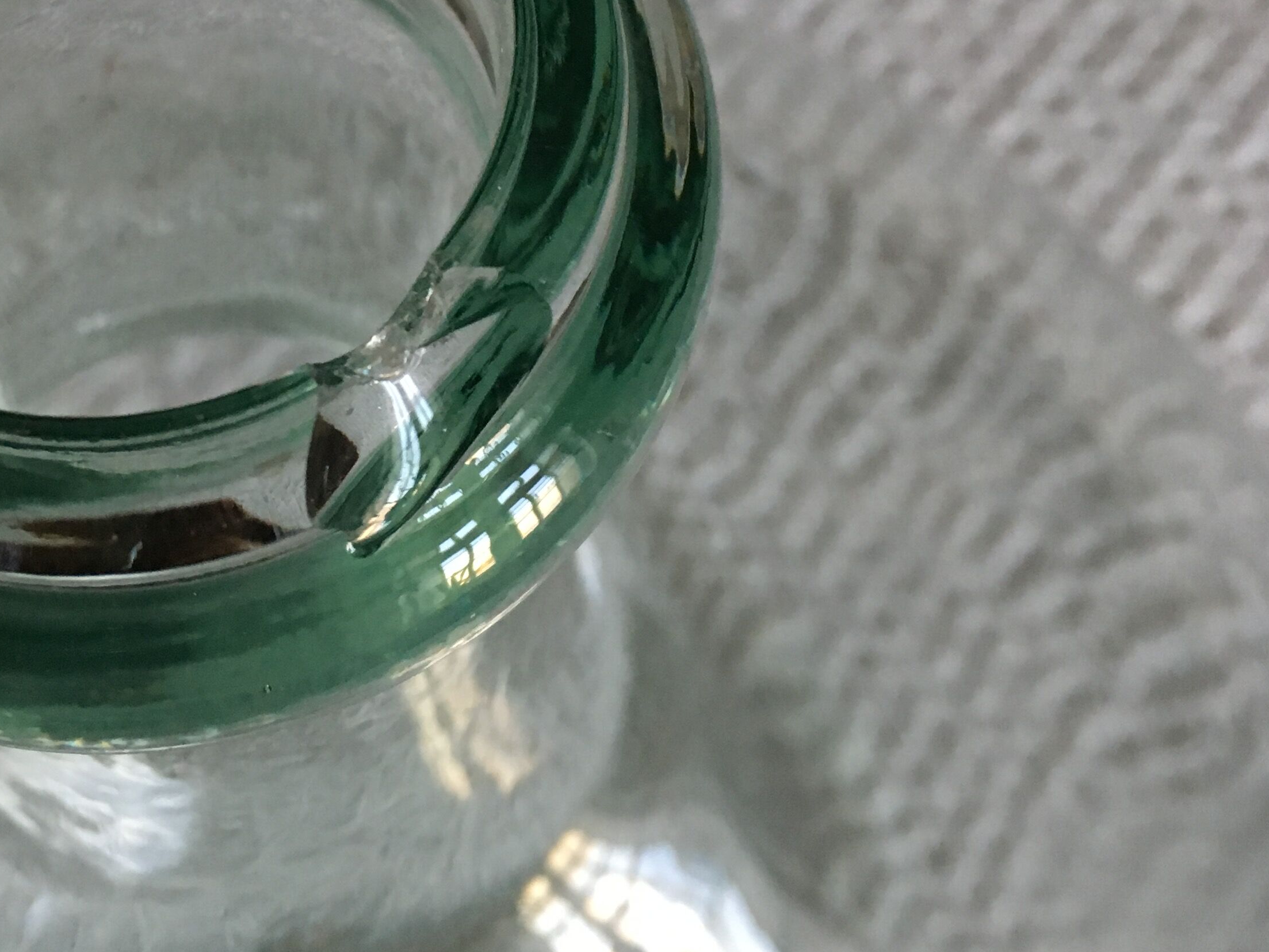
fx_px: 1943
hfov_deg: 35.9
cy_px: 146
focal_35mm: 53
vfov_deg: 26.8
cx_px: 441
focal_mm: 4.15
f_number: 2.2
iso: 200
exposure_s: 1/33
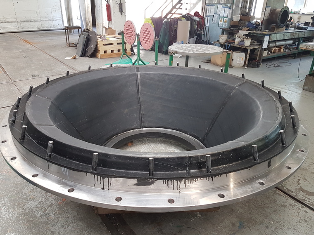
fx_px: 236
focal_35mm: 26
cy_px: 118
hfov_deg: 67.3
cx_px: 157
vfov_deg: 53.1
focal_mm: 4.2
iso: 80
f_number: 1.7
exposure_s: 1/50
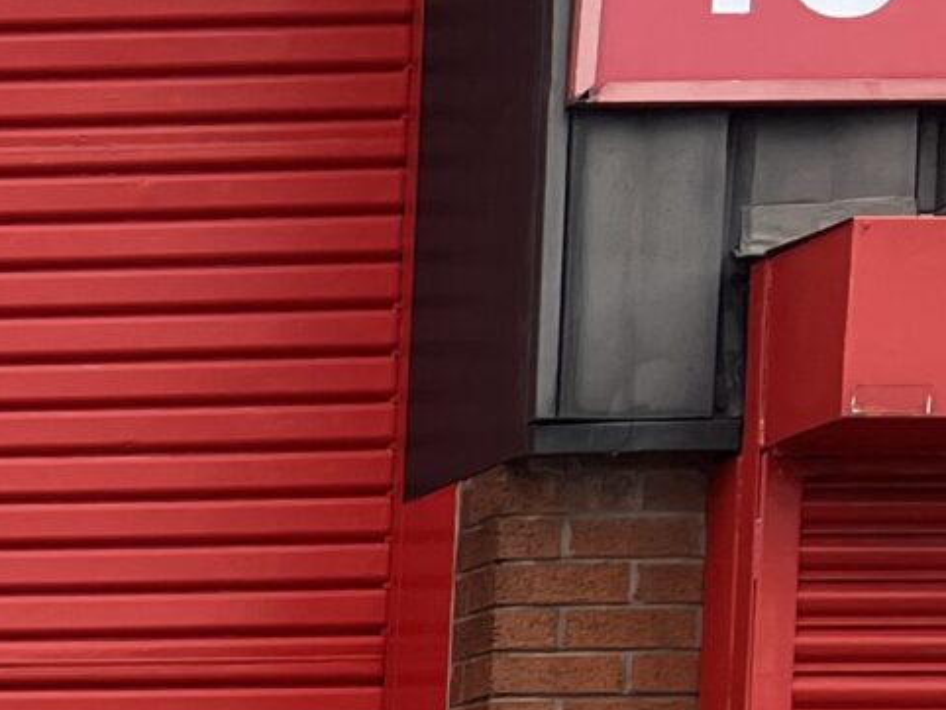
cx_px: -1529
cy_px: 1530
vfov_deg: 9.8
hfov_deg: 11.2
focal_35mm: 138
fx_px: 3773
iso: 50
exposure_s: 1/924
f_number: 1.5
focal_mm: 5.7
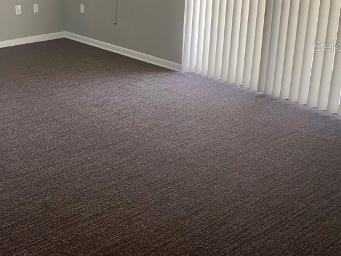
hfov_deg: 37.0
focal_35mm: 49
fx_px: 483
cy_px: 46
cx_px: 51
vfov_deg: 29.0
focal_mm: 4.25
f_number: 1.8
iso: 100
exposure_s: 1/81
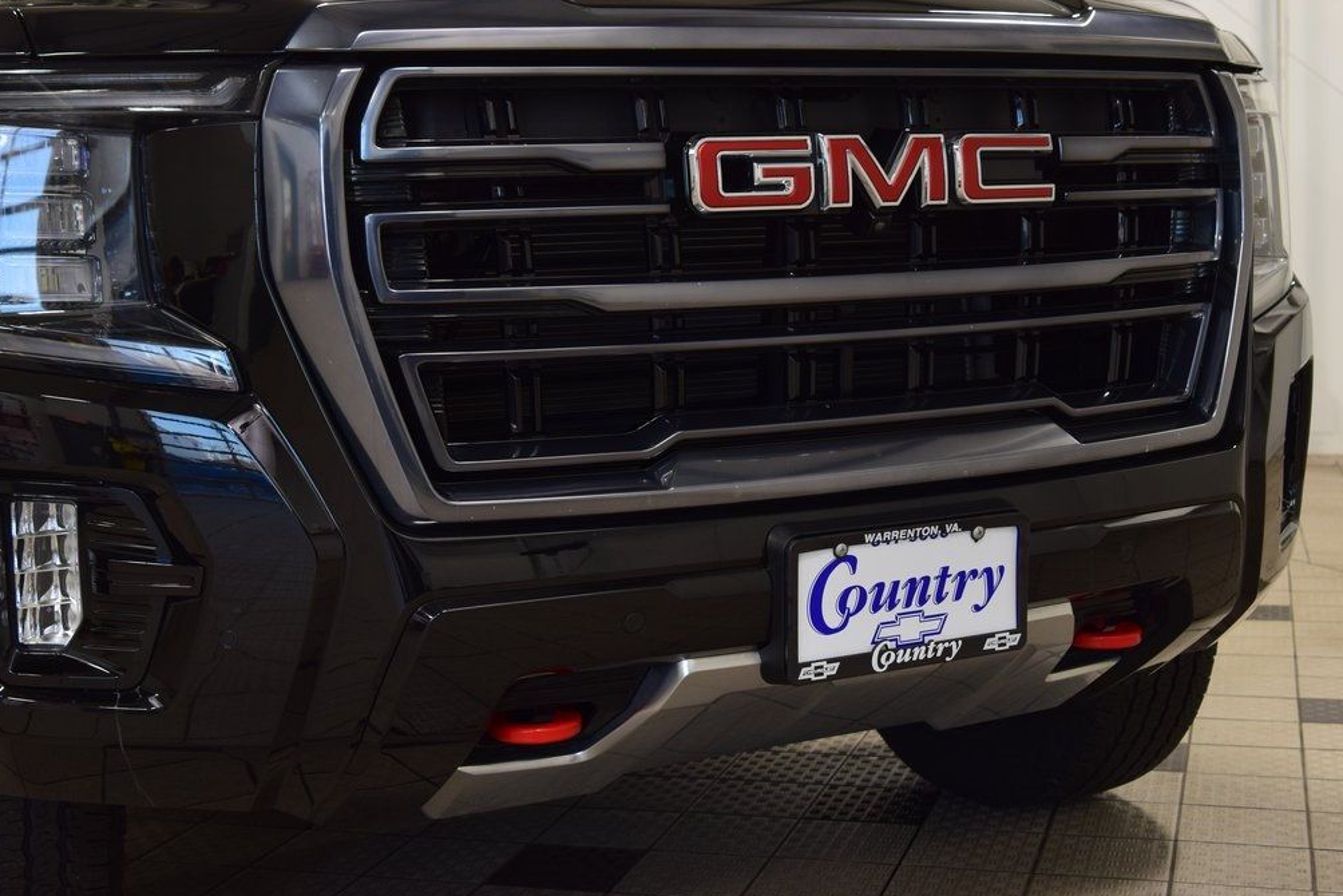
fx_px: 1940
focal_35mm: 52
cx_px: 667
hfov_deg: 38.2
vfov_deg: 26.0
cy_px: 447
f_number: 6.3
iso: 400
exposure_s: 1/20
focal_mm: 34
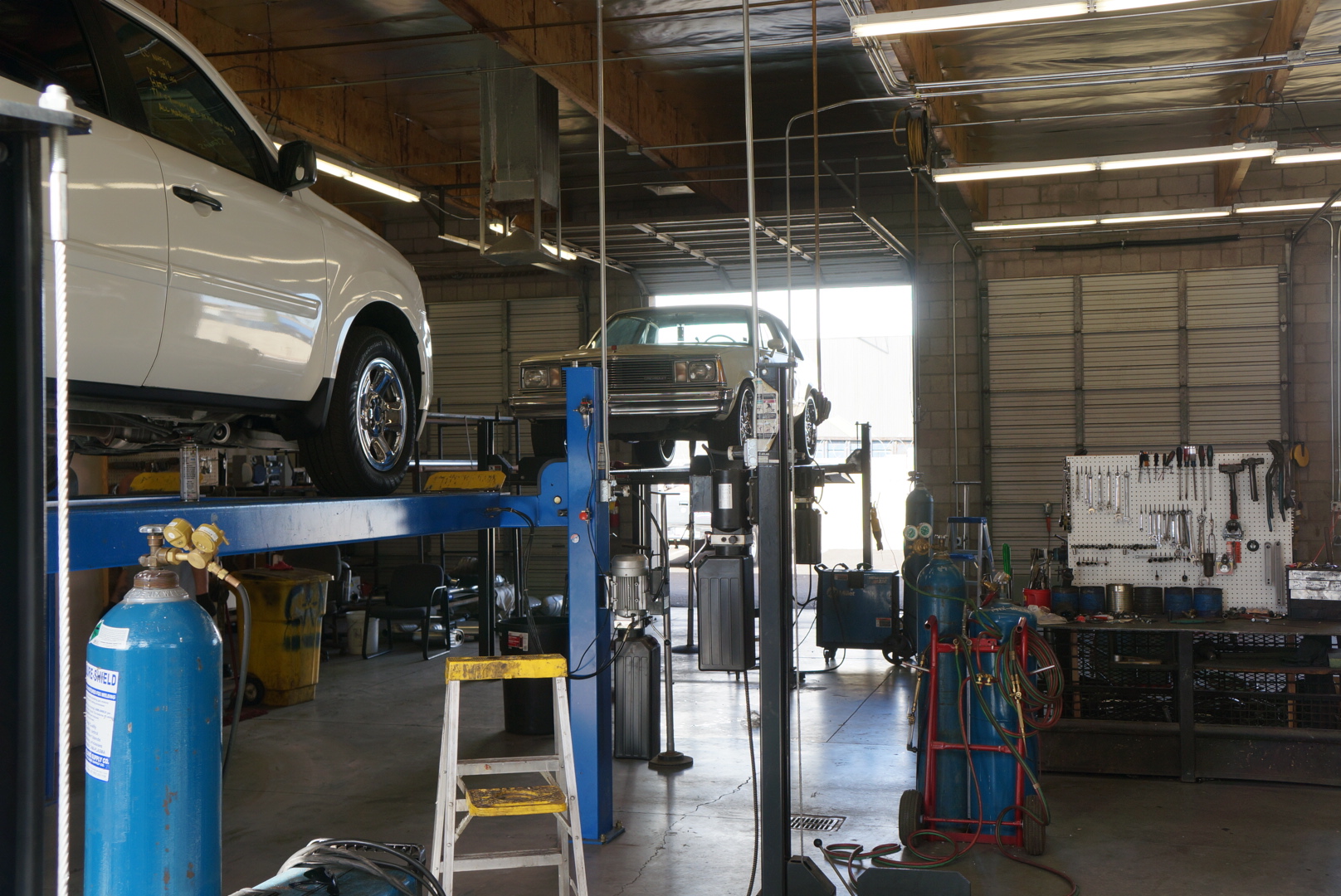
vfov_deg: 33.1
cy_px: 448
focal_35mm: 40
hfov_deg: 47.9
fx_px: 1510
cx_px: 670
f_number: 5.6
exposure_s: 1/80
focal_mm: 27
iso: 100
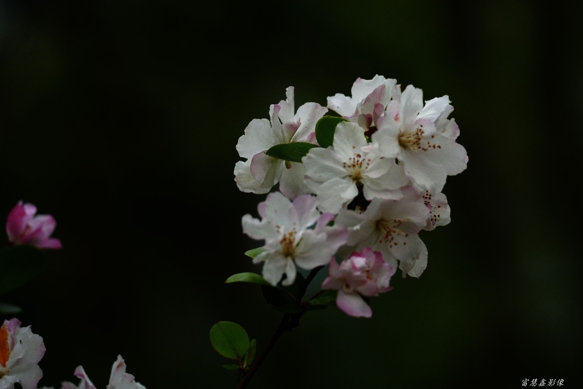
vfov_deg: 6.9
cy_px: 194
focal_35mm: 200
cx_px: 292
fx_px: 3238
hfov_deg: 10.3
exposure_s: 1/400
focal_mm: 200
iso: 640
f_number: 5.6
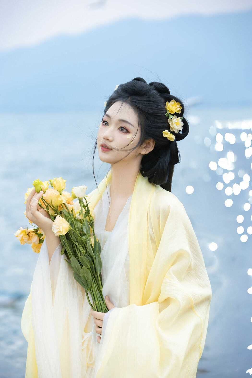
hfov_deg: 10.5
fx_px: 1365
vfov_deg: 15.8
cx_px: 126
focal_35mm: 130
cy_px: 189
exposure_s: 1/320
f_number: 5
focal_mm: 130
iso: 200
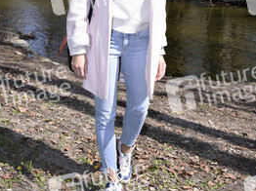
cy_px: 41
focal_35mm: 91
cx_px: 127
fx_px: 672
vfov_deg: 16.1
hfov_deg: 21.6
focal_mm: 62
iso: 160
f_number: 9
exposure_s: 1/160
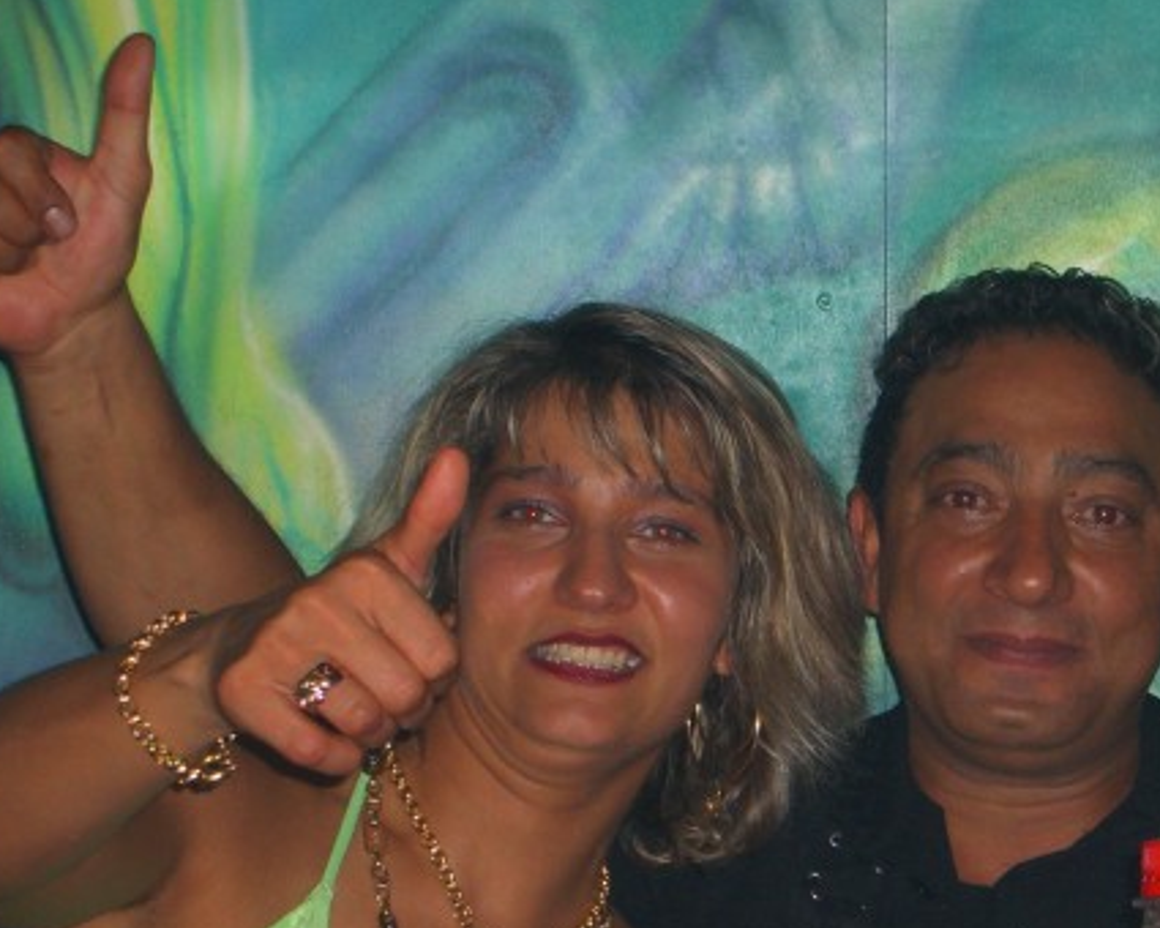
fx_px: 5047
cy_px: 759
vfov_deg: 10.5
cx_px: 1007
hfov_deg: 13.0
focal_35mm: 147
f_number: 4.4
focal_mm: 16.6
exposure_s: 1/60
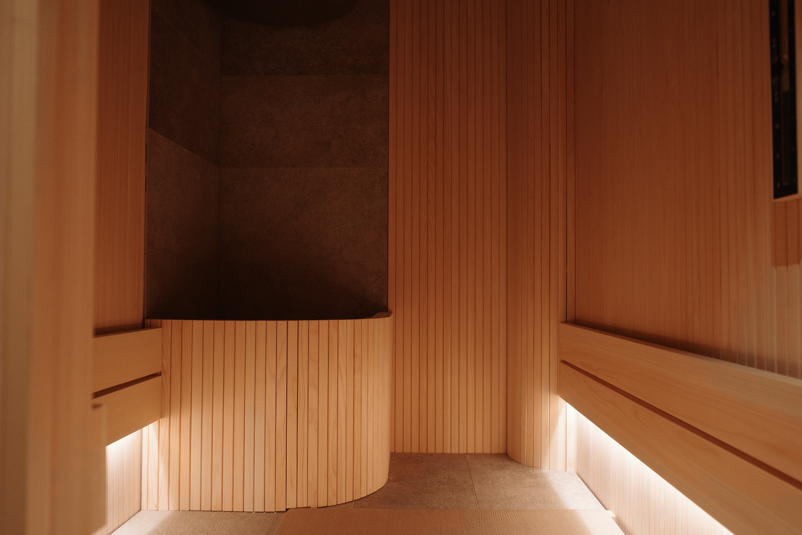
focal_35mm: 29
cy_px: 273
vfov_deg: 45.0
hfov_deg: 63.6
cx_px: 412
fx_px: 646
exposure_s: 1/30
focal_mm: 18.3
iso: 250
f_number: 2.8
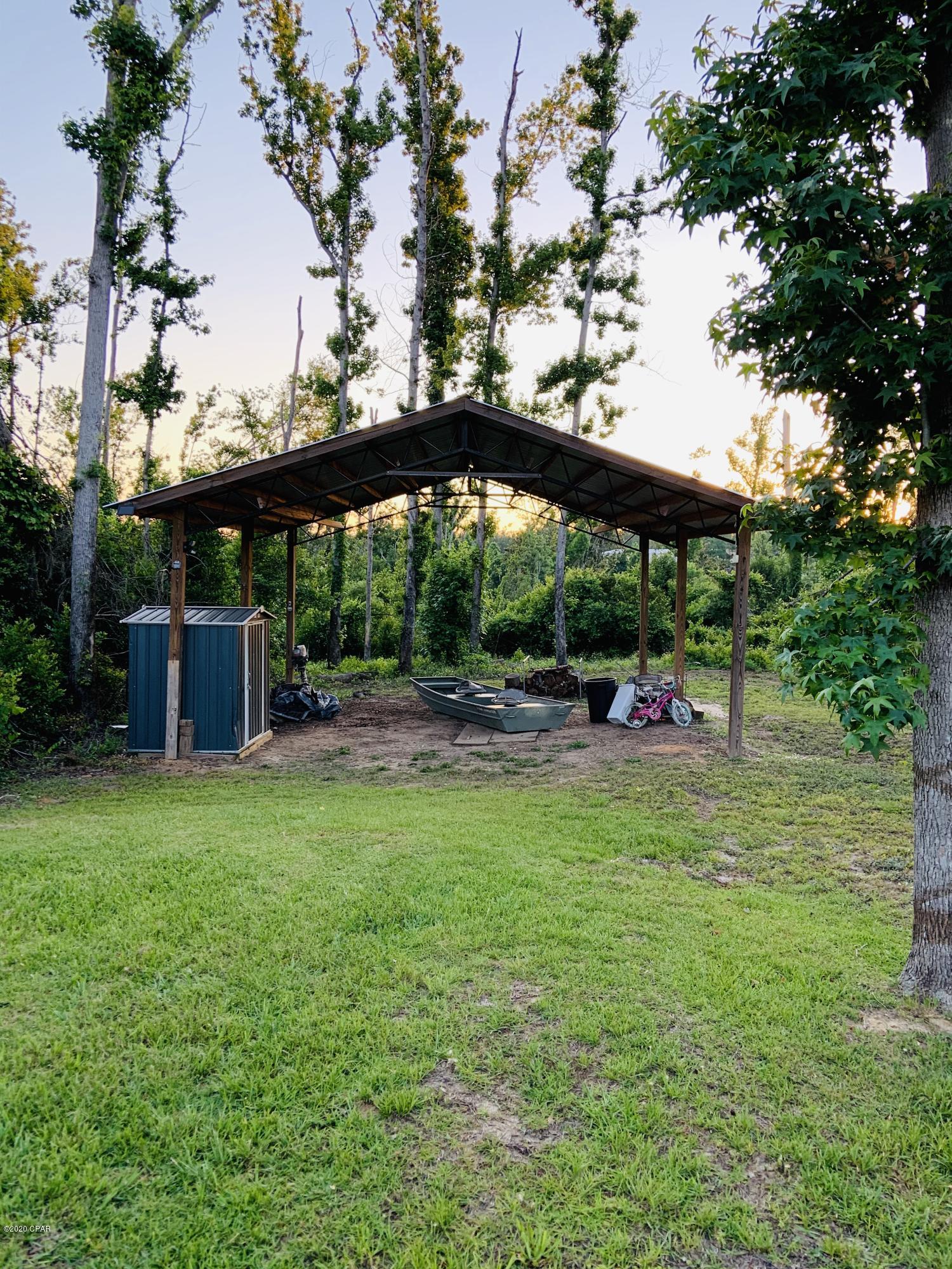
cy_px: 634
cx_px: 476
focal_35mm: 26
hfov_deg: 53.1
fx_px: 953
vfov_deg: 67.3
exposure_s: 1/121
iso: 50
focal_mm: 4.25
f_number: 1.8
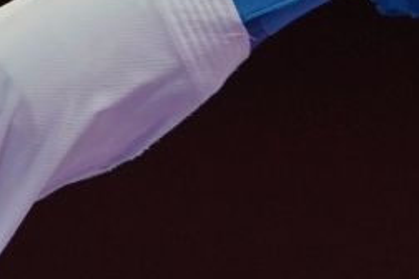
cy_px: 523
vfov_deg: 1.0
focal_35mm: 1430
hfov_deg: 1.4
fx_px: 16642
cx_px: -273
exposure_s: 1/1000
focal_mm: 200
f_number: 2.8
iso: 1250
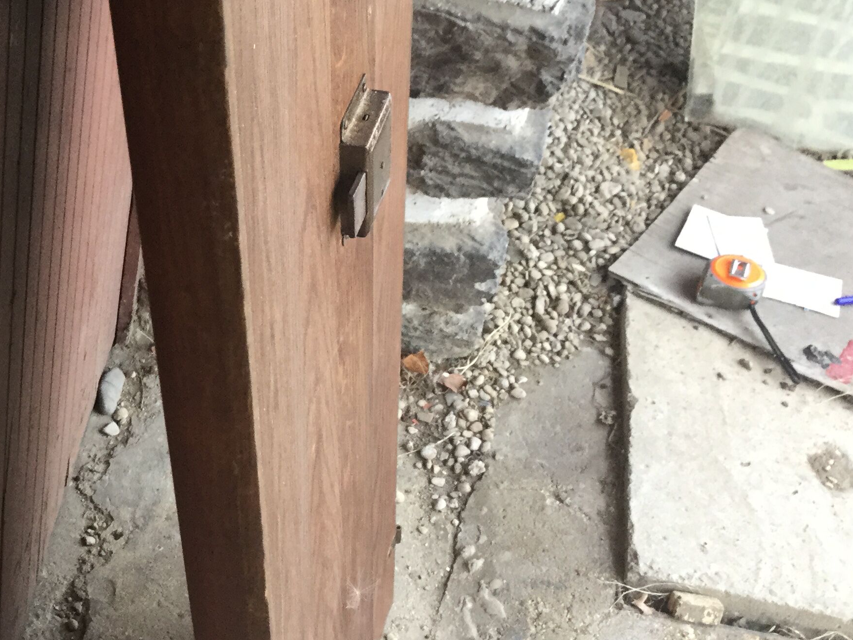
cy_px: 293
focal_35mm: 58
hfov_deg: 31.6
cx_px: 76
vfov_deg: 25.2
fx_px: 1429
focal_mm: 3.3
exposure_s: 1/33
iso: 64
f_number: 2.4
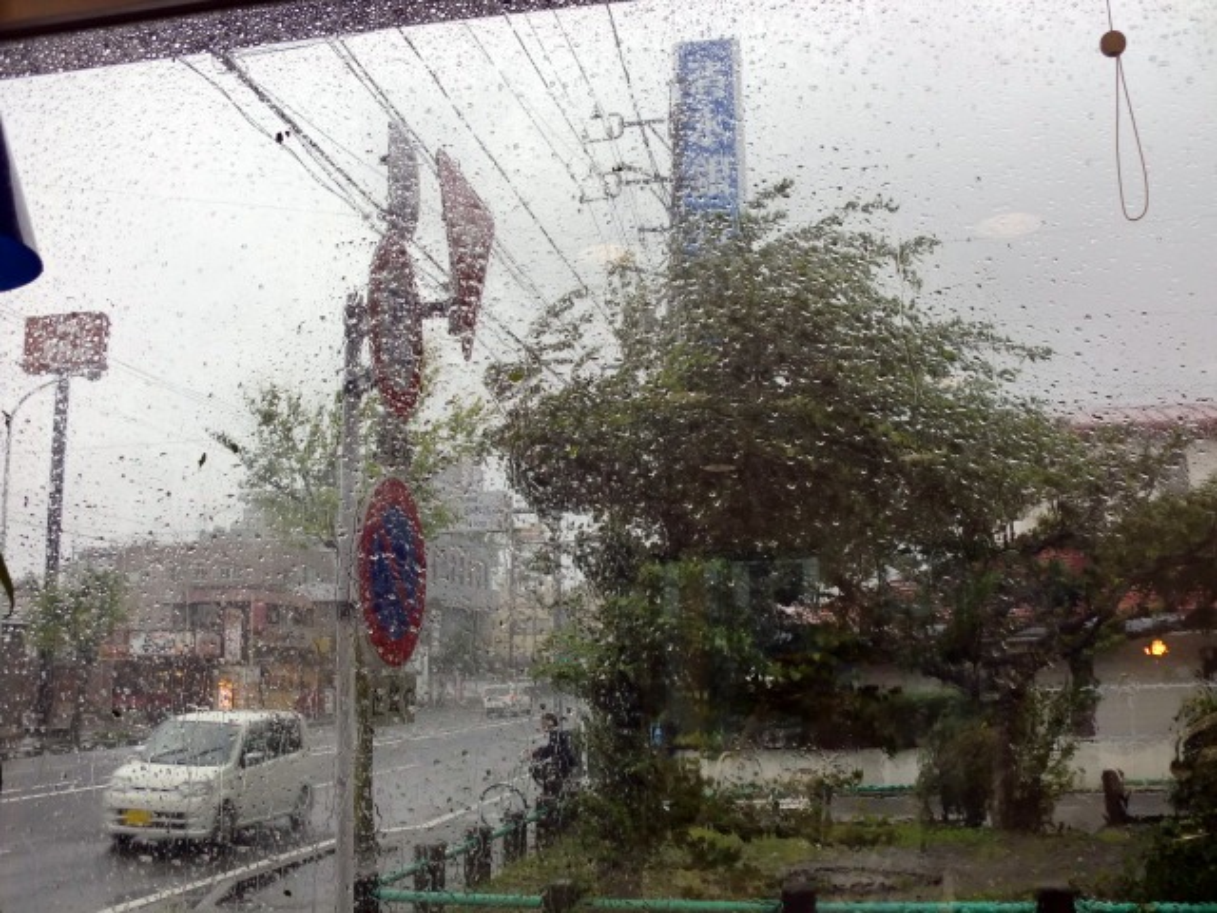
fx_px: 1231
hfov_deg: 52.6
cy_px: 456
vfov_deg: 40.7
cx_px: 608
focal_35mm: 35
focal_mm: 6.3
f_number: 3.1
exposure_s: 1/60
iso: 64
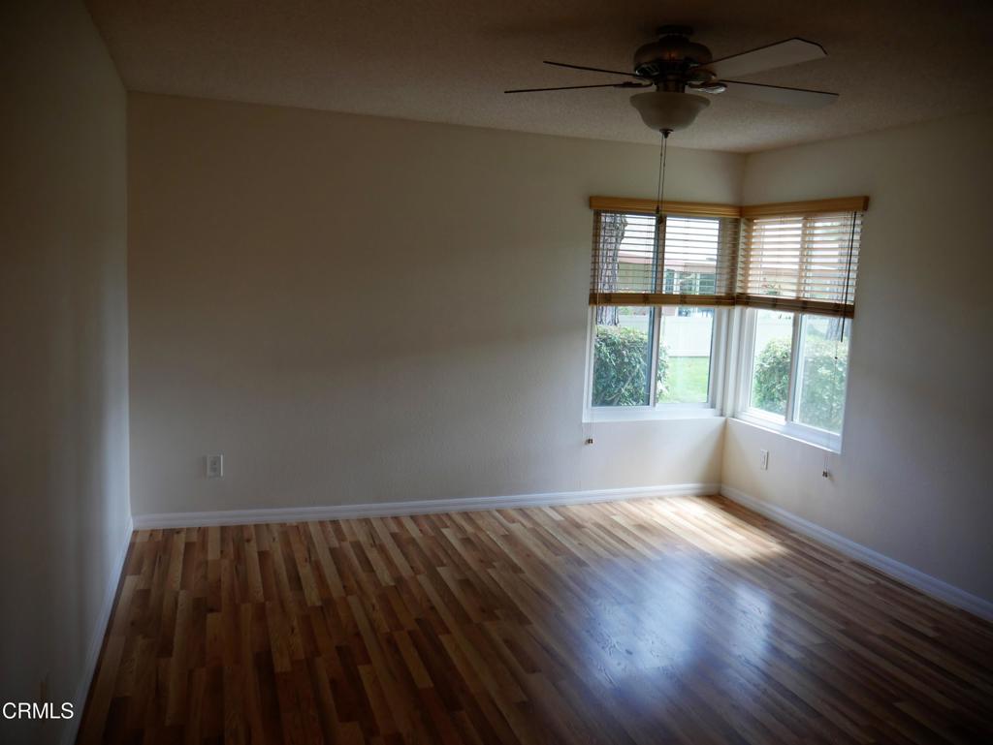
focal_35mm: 28
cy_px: 372
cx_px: 496
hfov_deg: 63.4
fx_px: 804
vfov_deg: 49.8
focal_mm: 14
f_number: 3.5
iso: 320
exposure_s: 1/60
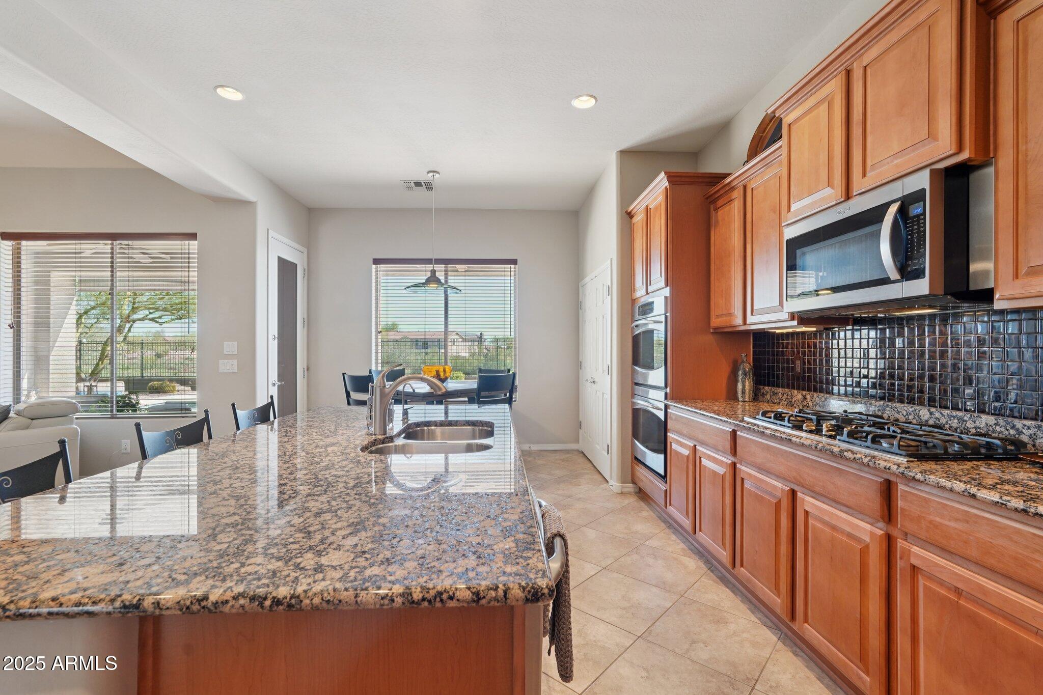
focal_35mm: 16
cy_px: 348
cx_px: 522
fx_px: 463
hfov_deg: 96.7
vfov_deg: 73.7
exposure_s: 1/15
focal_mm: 16
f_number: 8
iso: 400
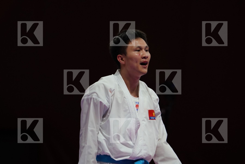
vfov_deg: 3.3
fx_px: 2858
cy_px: 82
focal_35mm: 420
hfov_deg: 4.9
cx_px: 122
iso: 1250
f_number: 4
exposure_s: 1/1000
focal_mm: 280
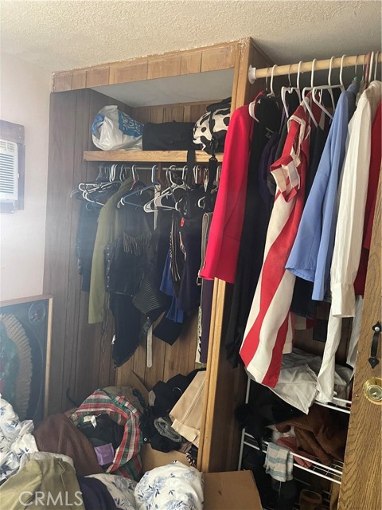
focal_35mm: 25
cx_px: 191
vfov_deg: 69.4
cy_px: 255
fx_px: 368
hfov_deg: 54.9
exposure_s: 1/40
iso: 640
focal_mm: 5.1
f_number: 1.6
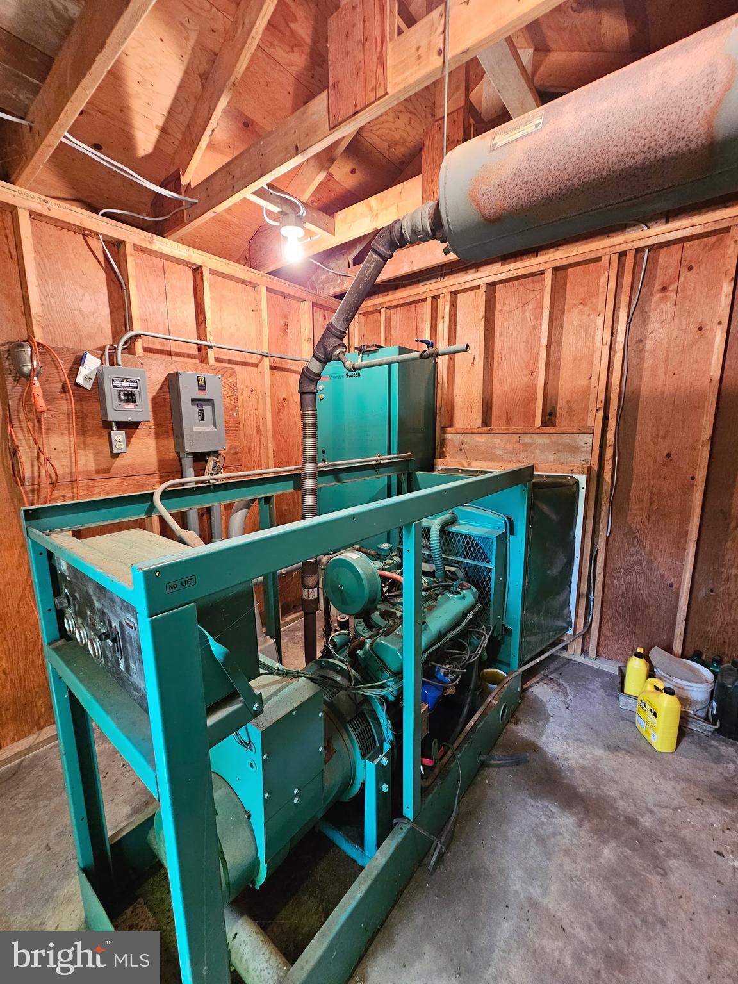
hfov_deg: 89.9
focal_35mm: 13
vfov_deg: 106.2
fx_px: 370
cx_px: 369
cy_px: 492
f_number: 2.2
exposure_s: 1/30
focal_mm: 2.2
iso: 400
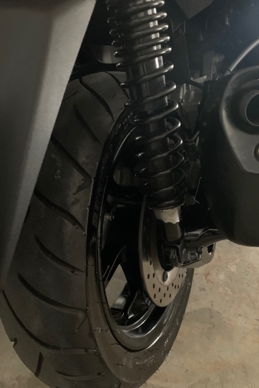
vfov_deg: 65.5
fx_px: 302
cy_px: 193
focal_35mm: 28
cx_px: 121
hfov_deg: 46.3
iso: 1250
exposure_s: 1/15
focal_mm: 4.25
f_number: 1.8
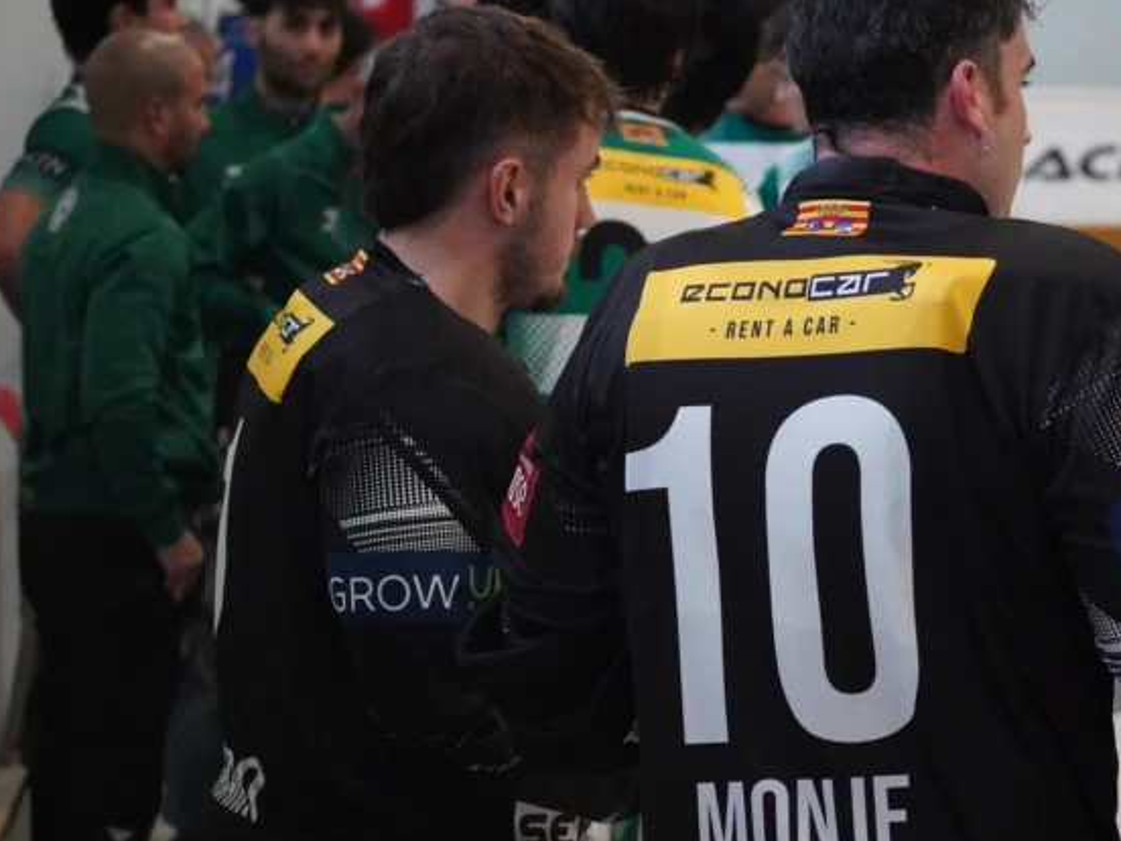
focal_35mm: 167
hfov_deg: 11.8
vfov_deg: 8.9
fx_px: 5397
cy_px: 439
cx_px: 753
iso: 6400
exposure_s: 1/800
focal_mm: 83
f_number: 5.6
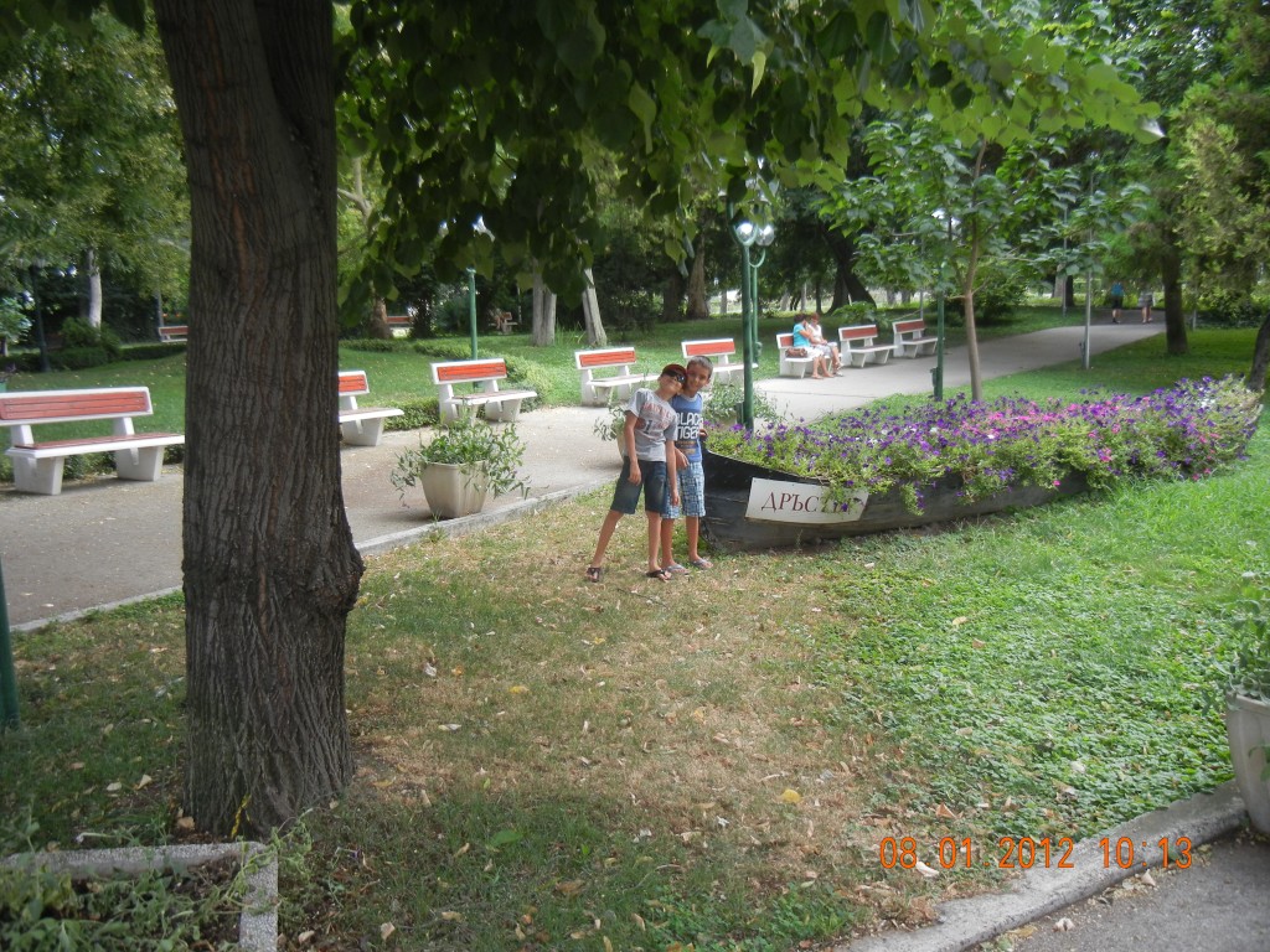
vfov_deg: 46.8
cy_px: 476
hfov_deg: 60.0
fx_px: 1101
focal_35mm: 30
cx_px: 635
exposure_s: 1/74.4
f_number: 3.5
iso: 160
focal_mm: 5.4
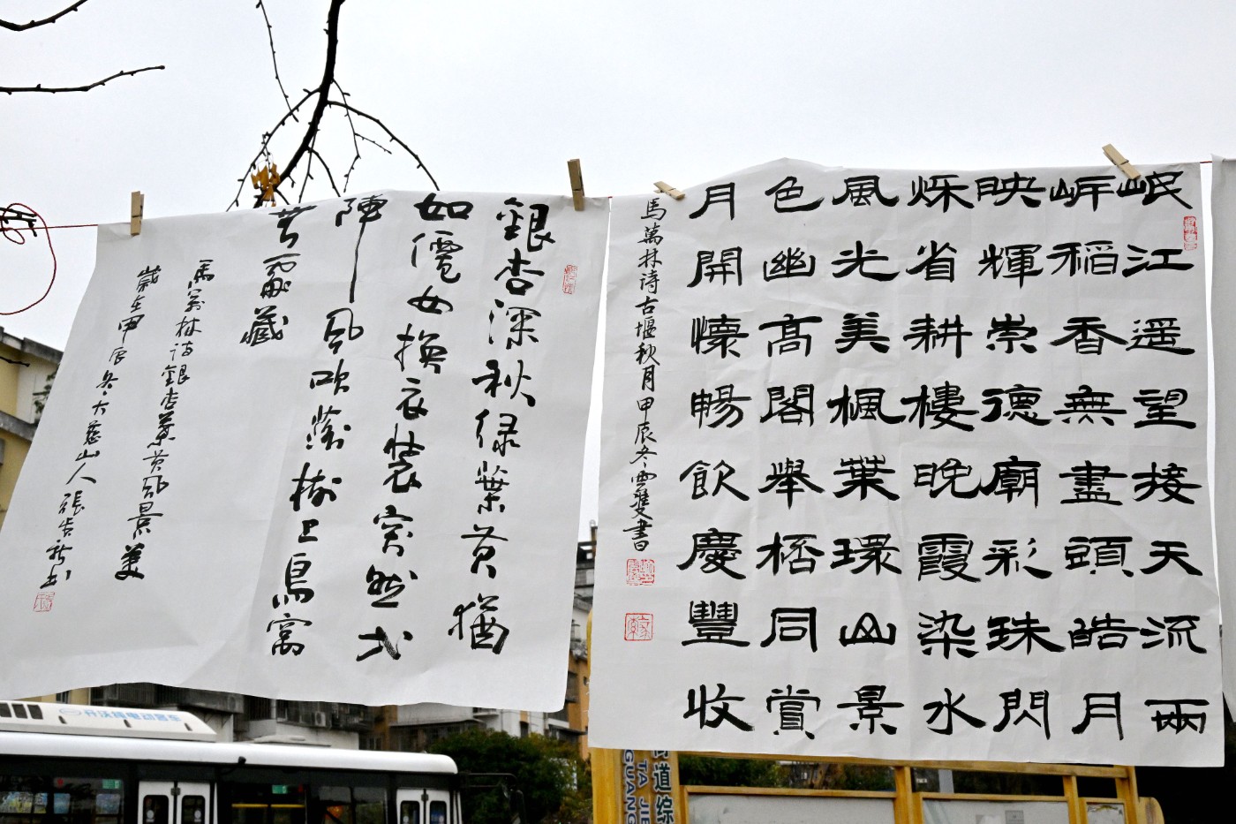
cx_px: 618
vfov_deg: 28.1
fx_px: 1648
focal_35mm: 48
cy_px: 412
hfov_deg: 41.1
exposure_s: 1/1600
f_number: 20
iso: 3200
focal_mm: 48
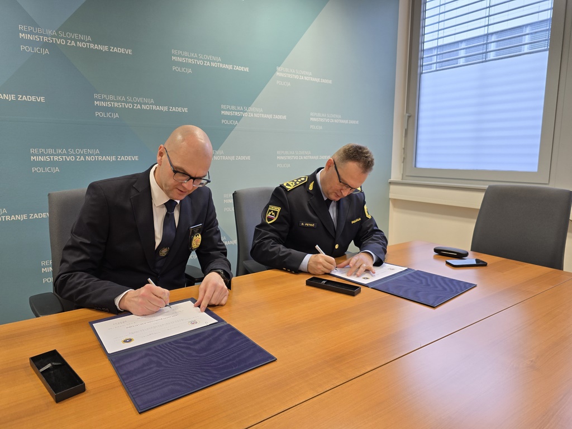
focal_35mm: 23
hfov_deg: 73.9
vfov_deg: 58.9
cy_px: 214
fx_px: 380
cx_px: 286
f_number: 1.7
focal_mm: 6.3
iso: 80
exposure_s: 1/100
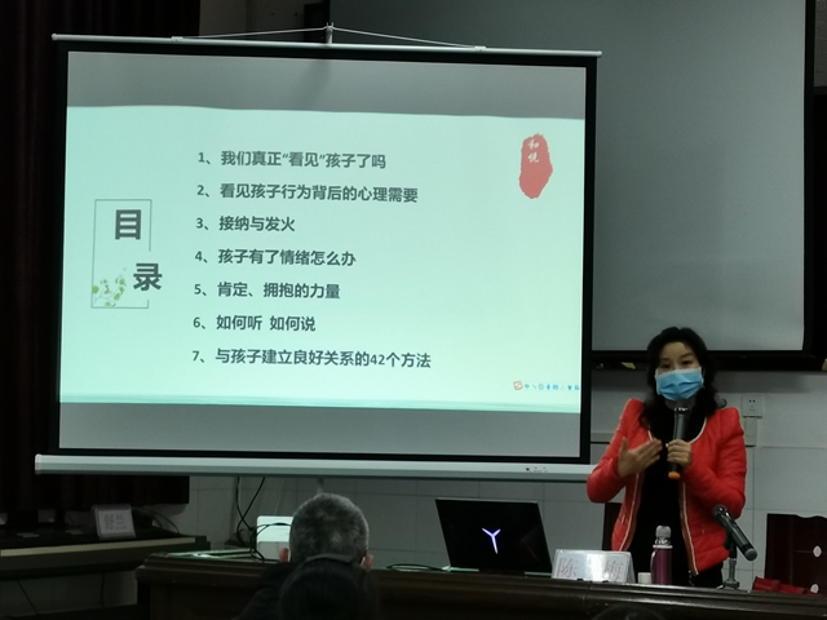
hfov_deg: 20.7
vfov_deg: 15.6
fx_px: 2270
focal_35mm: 95
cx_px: 414
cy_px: 310
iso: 125
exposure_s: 1/50
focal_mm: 5.58
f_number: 1.8
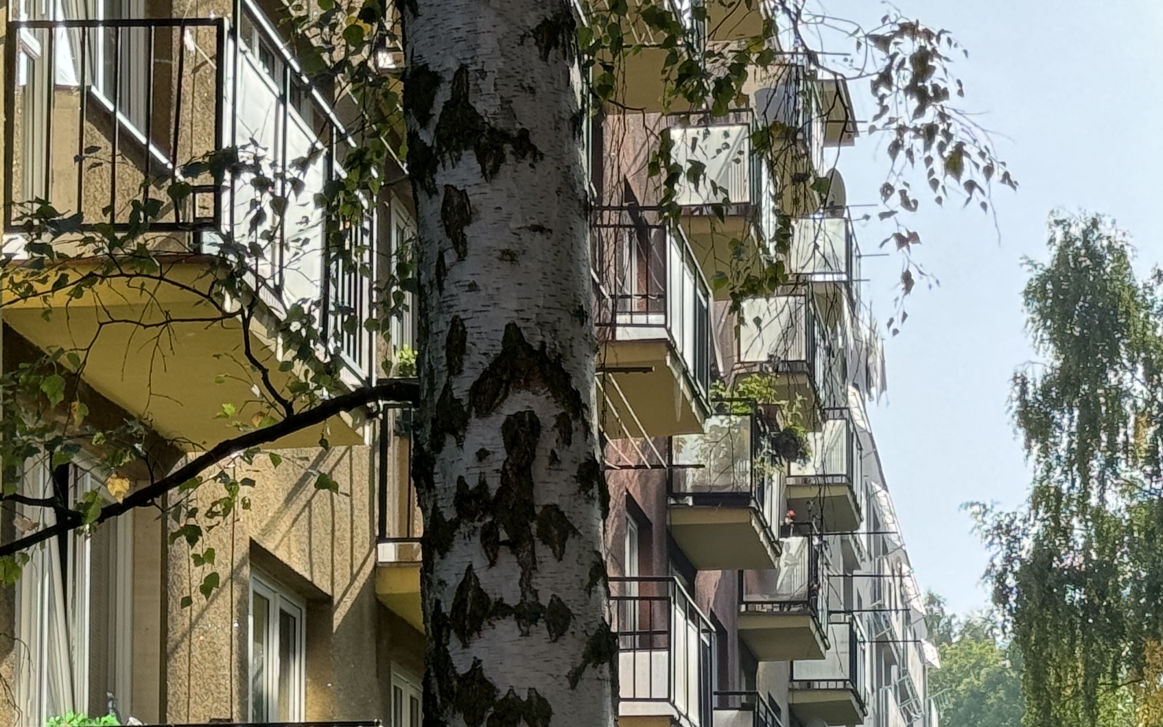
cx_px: 792
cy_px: 548
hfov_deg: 17.2
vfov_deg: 10.8
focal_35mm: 121
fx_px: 3836
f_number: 1.78
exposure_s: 1/1524
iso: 64
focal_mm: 6.86
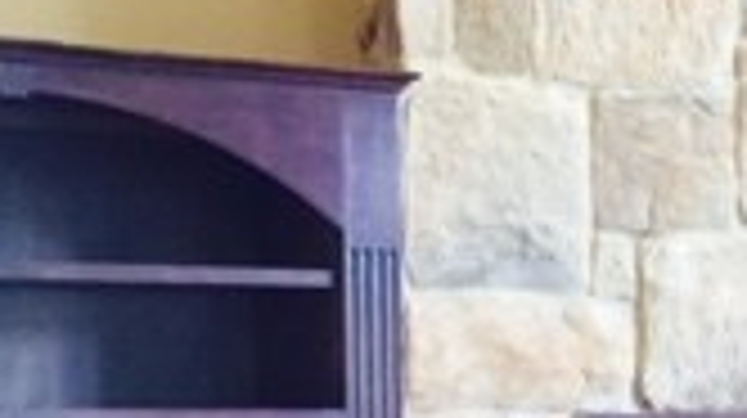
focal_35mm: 122
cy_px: 512
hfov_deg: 16.7
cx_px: 927
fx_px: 2414
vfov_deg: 9.8
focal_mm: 4.15
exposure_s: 1/30
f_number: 2.2
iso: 100
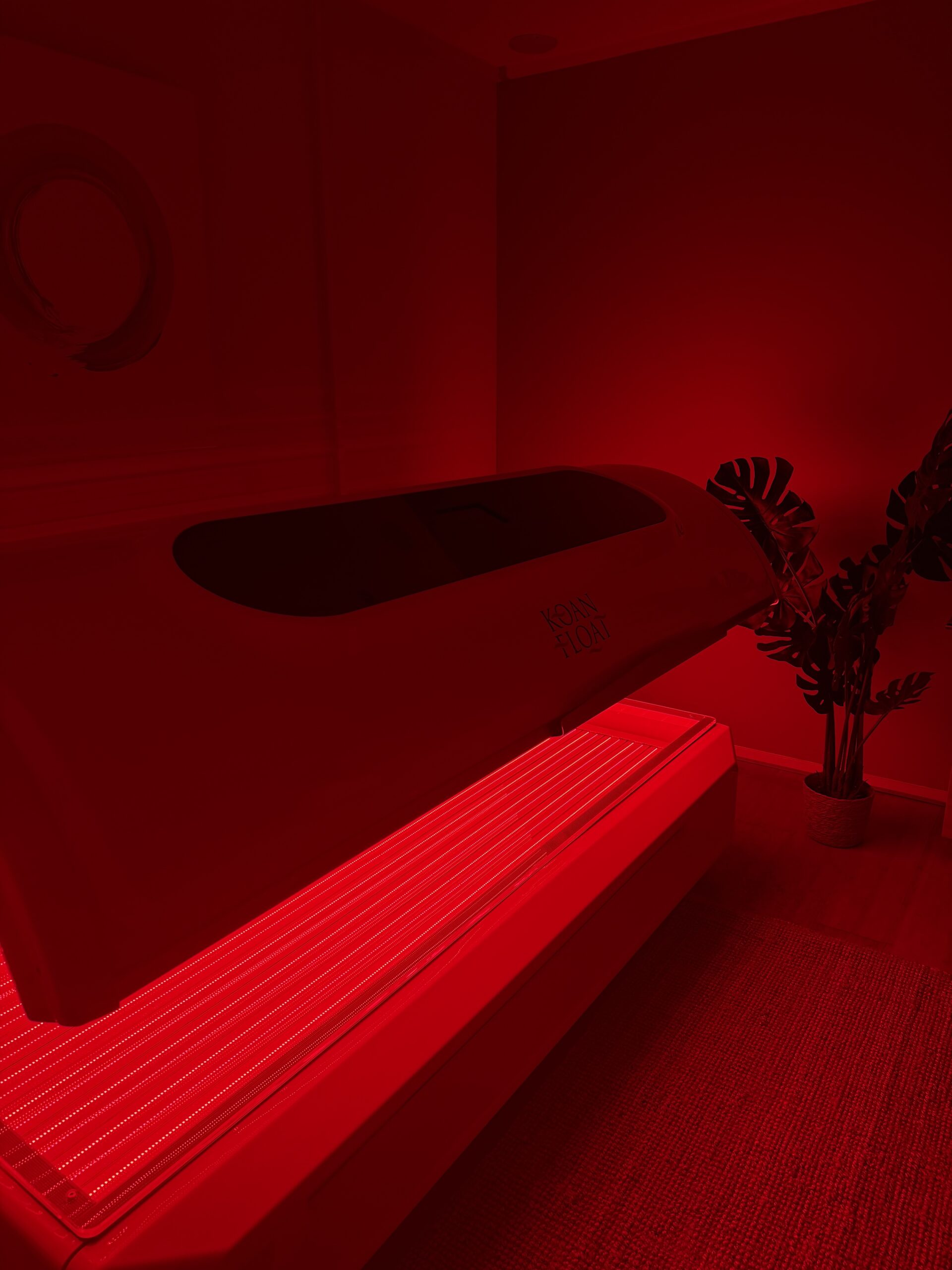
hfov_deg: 56.8
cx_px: 476
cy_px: 635
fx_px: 880
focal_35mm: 24
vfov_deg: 71.6
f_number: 1.78
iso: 100
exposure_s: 1/4673
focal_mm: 6.76
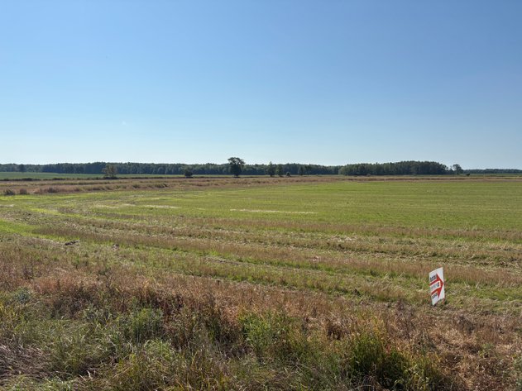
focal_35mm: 26
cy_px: 196
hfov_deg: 67.3
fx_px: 392
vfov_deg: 53.0
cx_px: 261
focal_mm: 5.96
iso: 50
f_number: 1.6
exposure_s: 1/10101
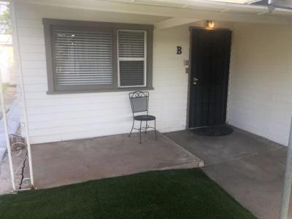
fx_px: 236
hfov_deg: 63.4
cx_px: 146
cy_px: 110
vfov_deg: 49.7
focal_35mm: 28
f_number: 1.8
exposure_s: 1/615
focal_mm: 4
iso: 20
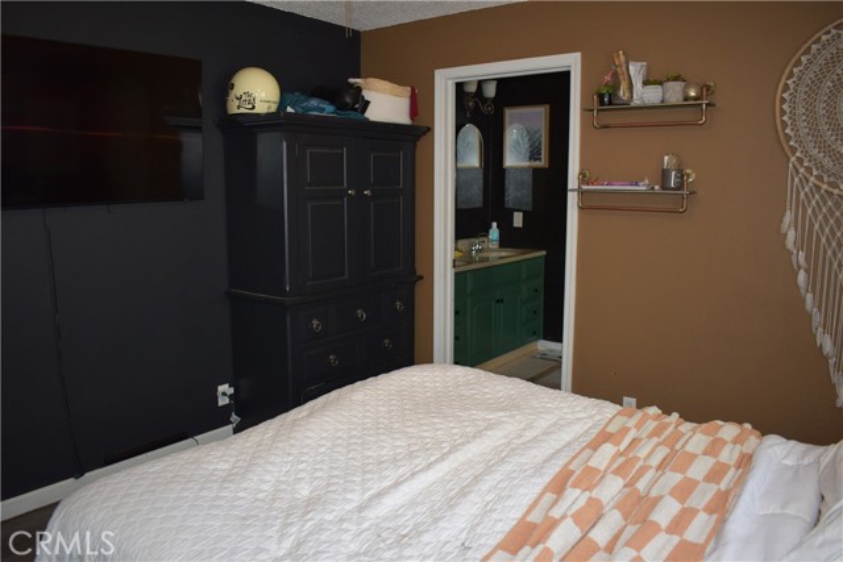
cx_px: 422
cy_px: 281
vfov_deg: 48.0
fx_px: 632
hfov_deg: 67.4
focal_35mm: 27
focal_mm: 18
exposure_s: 1/30
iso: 450
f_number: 3.5
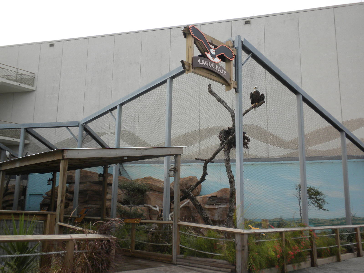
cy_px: 136
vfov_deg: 38.7
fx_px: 389
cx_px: 182
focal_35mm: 37
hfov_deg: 50.1
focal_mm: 6.6
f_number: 3.5
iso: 84
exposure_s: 1/728
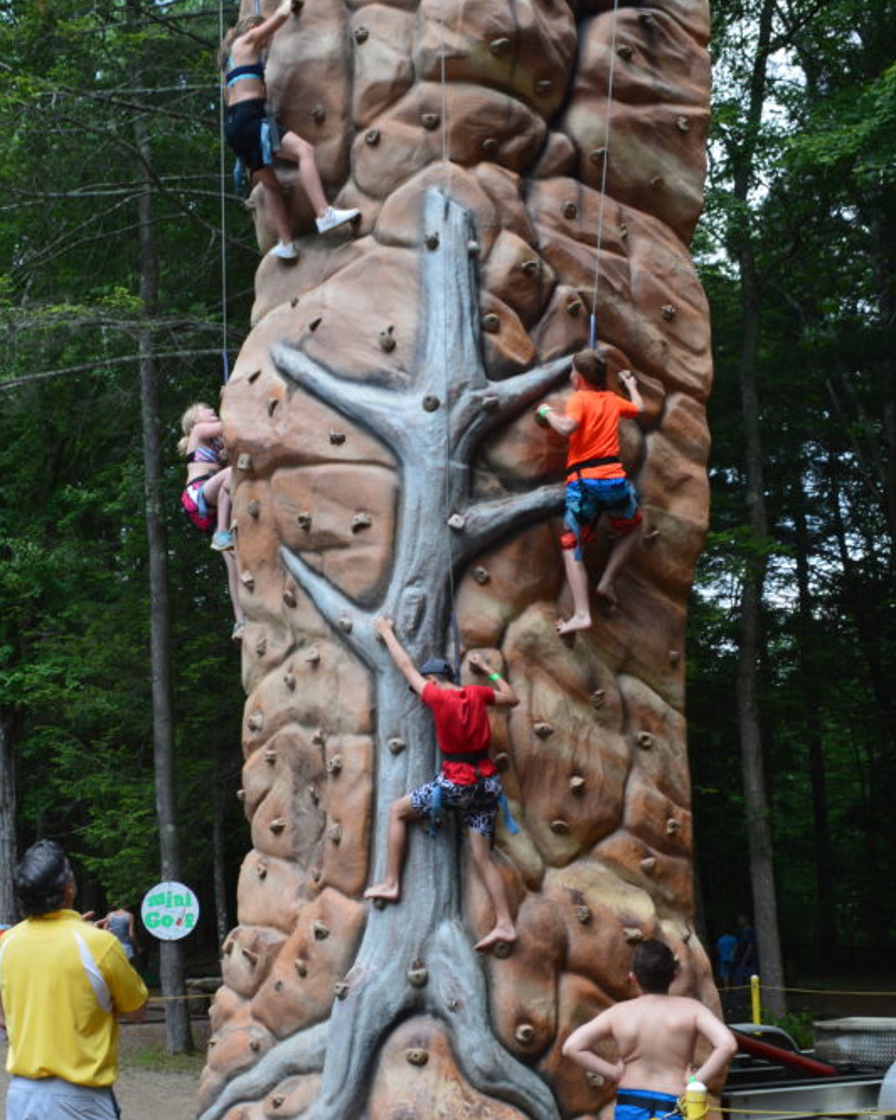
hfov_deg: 34.1
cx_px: 376
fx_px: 1458
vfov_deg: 41.8
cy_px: 678
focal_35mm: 44
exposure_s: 1/160
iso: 400
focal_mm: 18
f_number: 9
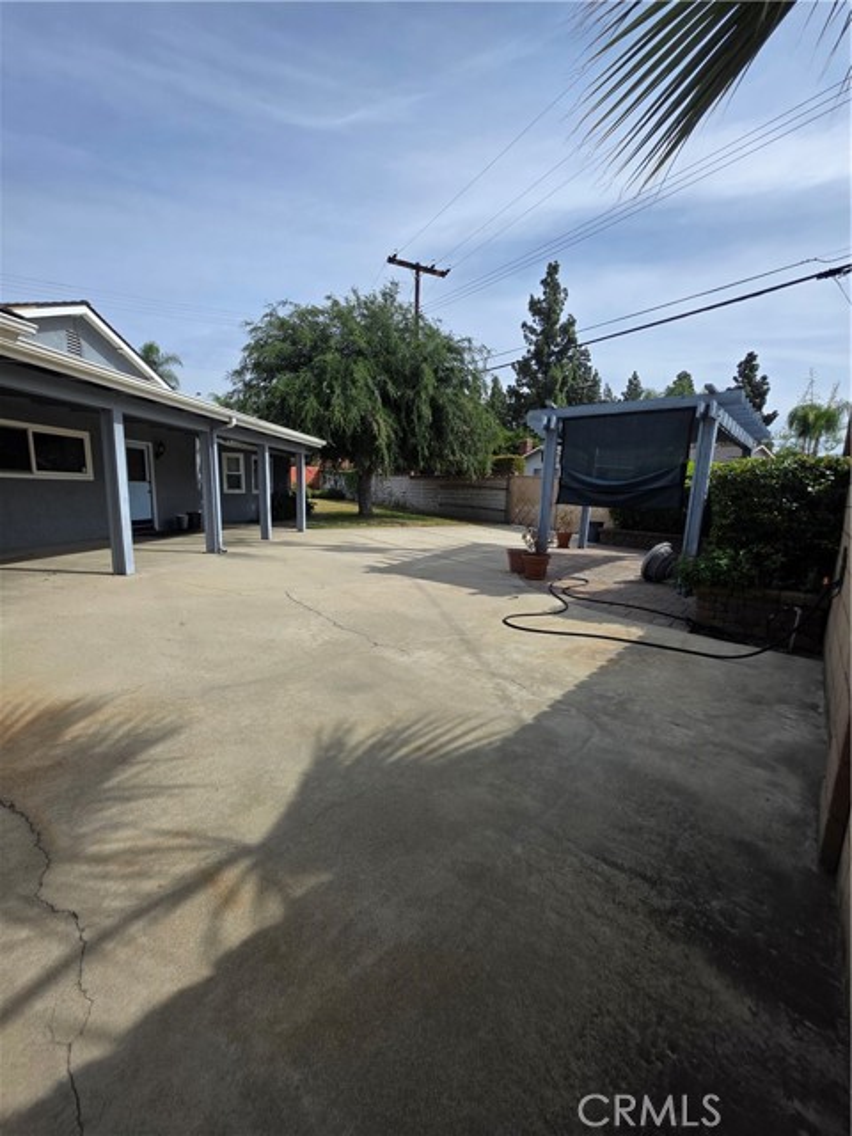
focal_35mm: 13
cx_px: 426
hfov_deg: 89.9
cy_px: 568
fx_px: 427
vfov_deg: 106.2
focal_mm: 2.2
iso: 40
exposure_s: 1/2686
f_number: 1.9
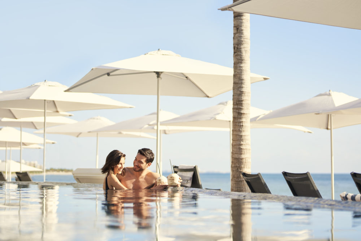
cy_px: 120
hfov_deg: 27.0
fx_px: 752
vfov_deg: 18.2
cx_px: 180
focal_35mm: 75
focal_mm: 50
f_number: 1.4
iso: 100
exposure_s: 1/4000
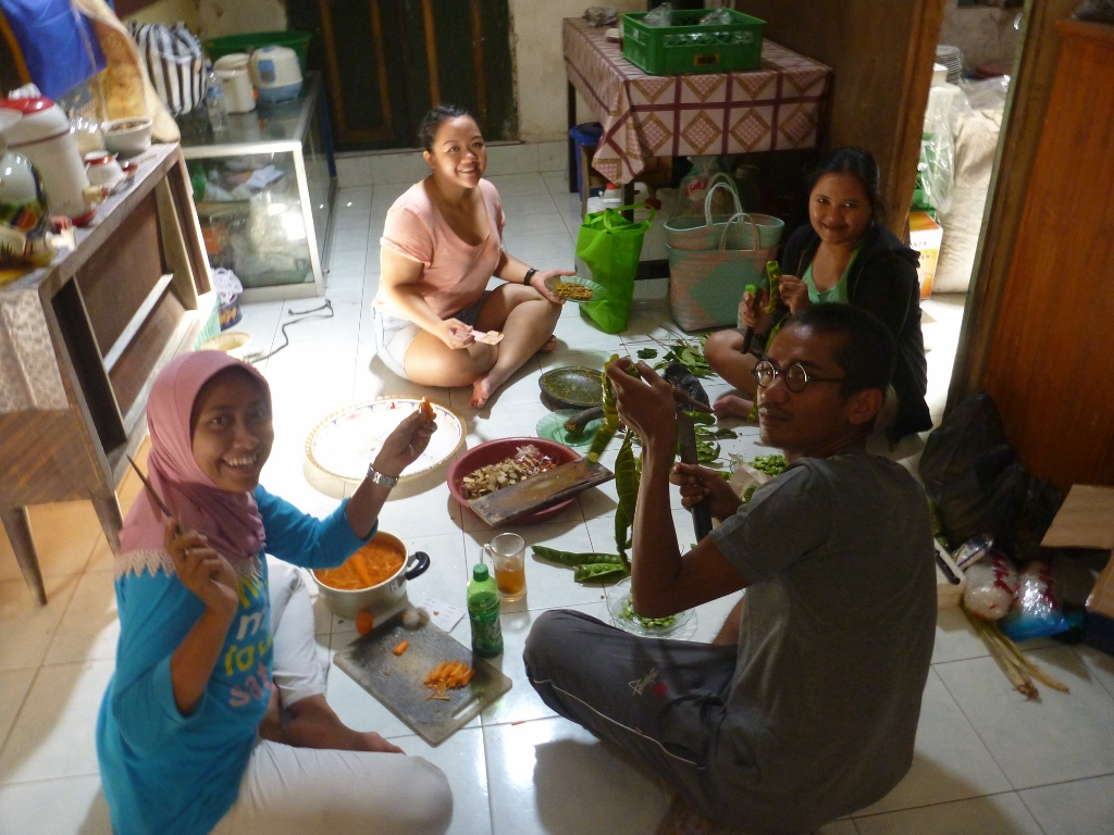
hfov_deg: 63.4
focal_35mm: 28
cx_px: 557
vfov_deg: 49.7
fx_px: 901
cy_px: 418
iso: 400
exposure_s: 1/10
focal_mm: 4.9
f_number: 3.3
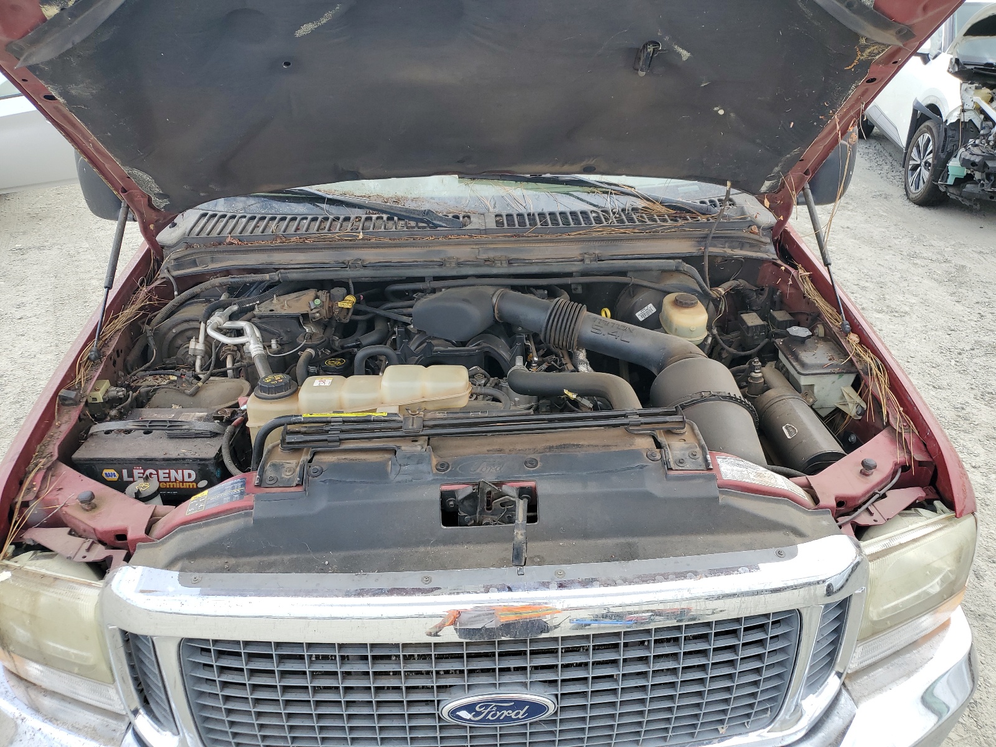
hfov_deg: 67.3
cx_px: 498
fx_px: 748
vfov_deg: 53.1
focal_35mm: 26
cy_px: 374
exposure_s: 1/833
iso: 50
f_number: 1.5
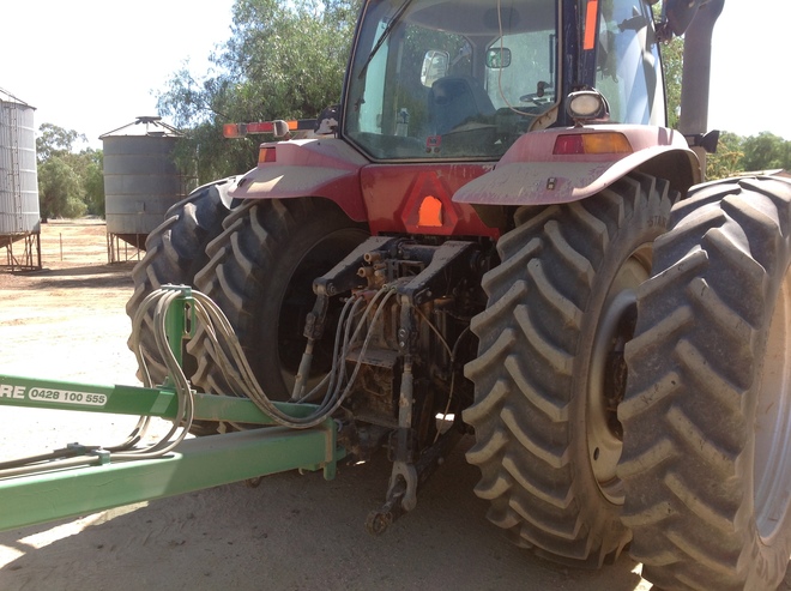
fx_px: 799
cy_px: 296
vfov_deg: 40.6
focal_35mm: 35
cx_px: 396
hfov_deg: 52.7
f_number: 2.4
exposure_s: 1/605
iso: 50
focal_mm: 4.28
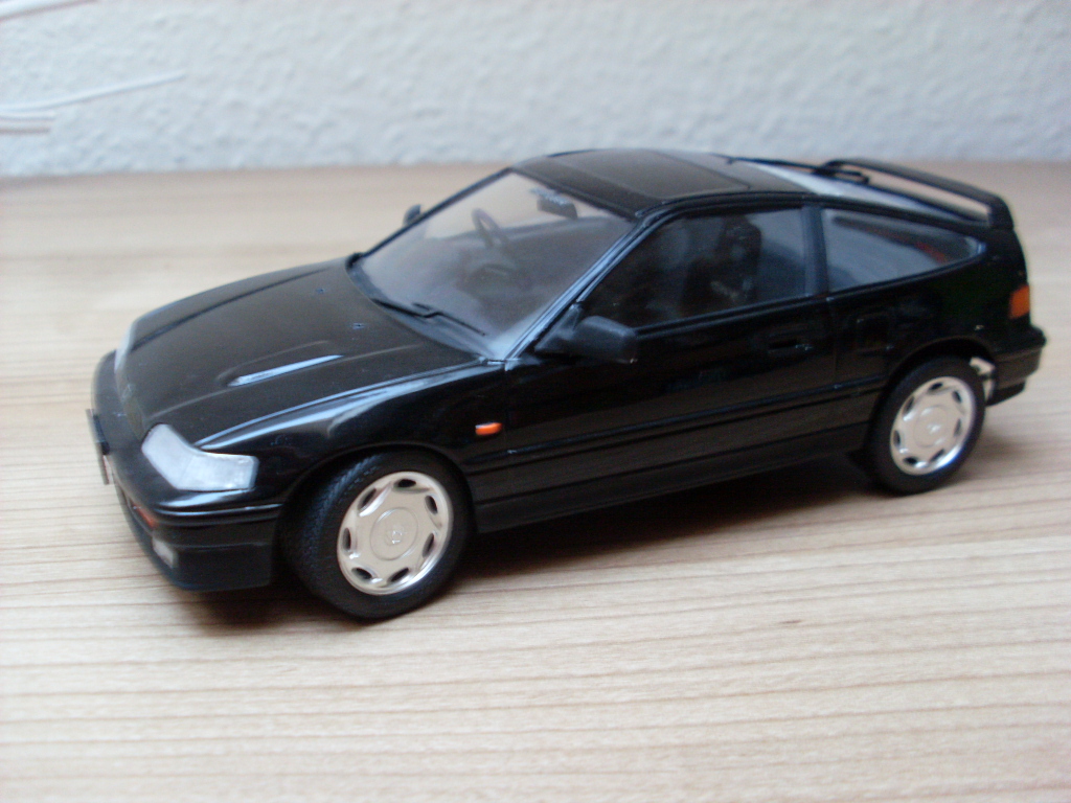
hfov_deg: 49.0
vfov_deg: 37.7
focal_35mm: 38
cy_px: 402
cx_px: 536
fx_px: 1176
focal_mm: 6.3
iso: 200
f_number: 3
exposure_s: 1/6
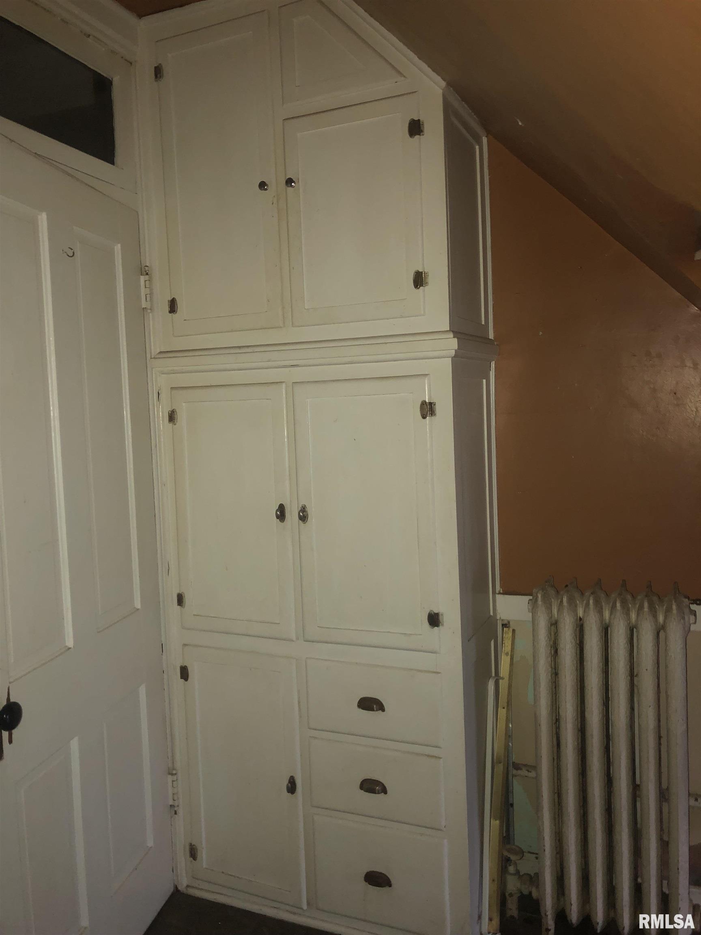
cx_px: 350
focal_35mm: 28
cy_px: 468
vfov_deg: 63.4
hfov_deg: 49.7
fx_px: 756
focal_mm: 3.99
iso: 125
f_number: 1.8
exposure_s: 1/12
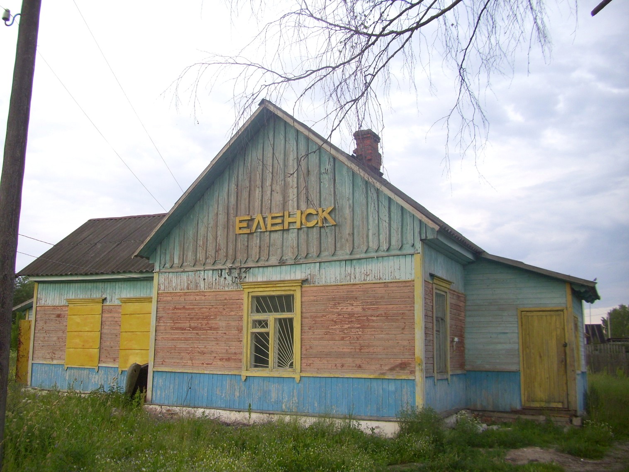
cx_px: 314
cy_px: 236
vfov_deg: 41.8
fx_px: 618
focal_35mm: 34
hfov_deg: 54.0
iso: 80
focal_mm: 5.7
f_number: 2.9
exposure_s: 1/100
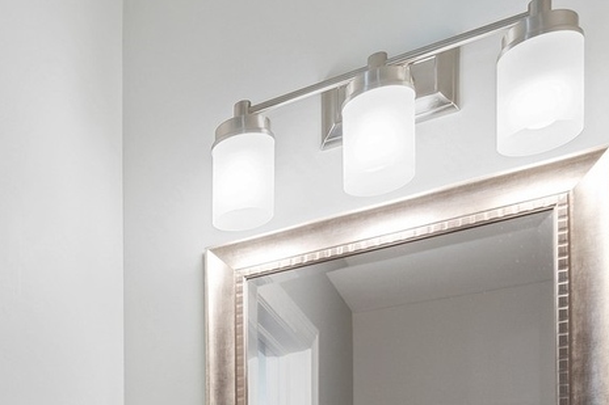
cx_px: -76
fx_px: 829
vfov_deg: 22.5
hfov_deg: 34.3
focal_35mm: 49
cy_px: 611
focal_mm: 14
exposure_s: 1/13
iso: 100
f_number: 9
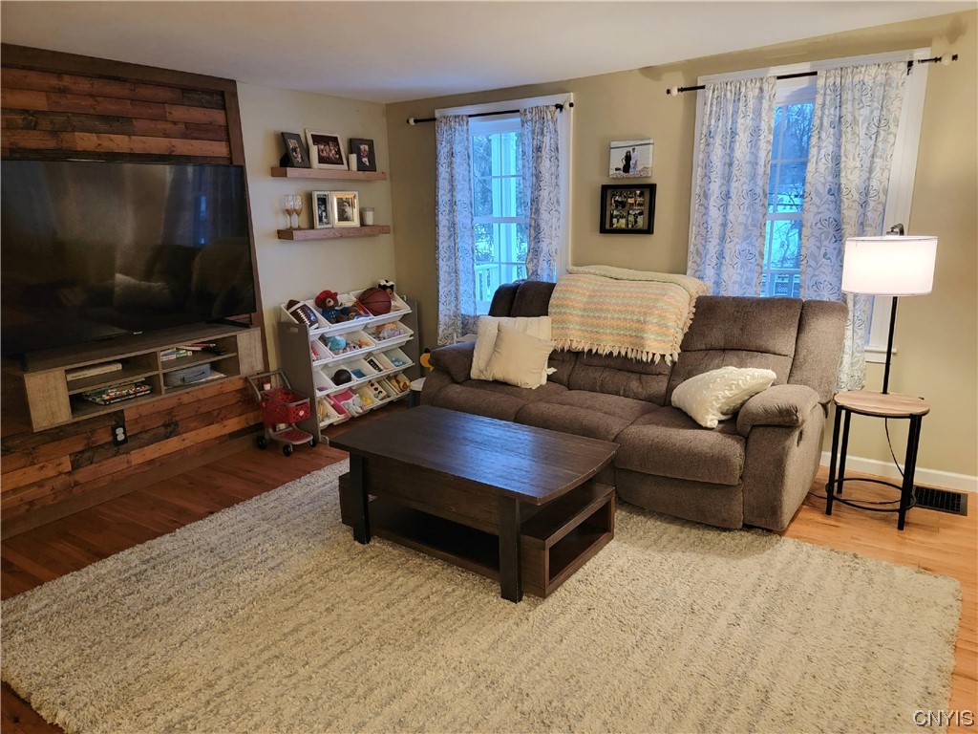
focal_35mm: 24
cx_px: 489
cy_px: 367
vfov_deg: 56.8
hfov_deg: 71.6
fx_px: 678
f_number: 1.8
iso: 640
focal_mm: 6.7
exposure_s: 1/40
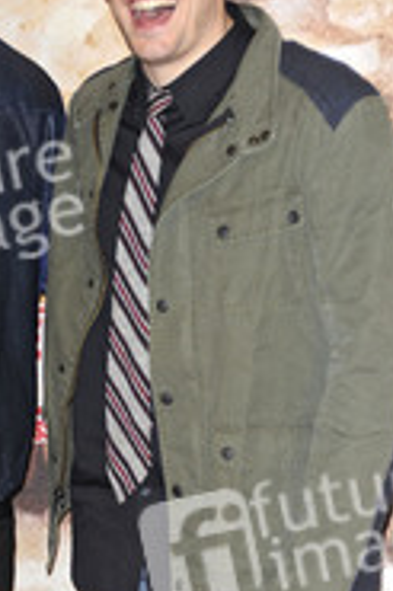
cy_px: 377
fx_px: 6381
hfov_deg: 3.5
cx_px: 13
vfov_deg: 5.3
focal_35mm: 389
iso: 1250
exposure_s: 1/250
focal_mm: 180
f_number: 5.6
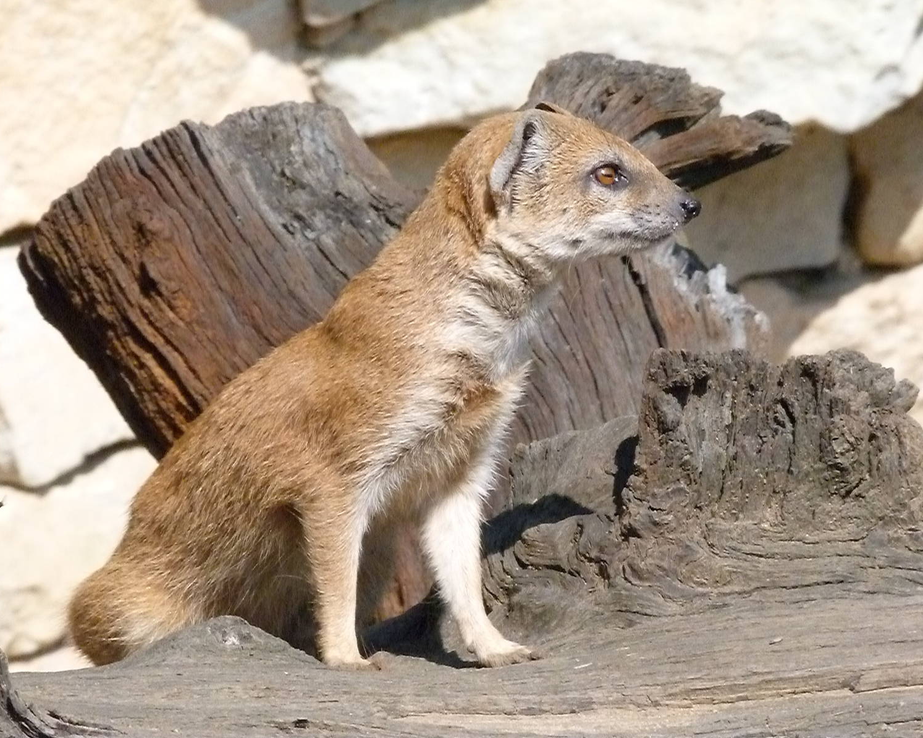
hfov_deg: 5.6
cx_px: 459
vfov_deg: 4.5
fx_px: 9478
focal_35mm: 347
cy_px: 368
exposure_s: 1/2000
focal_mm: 59.7
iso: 1600
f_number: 8
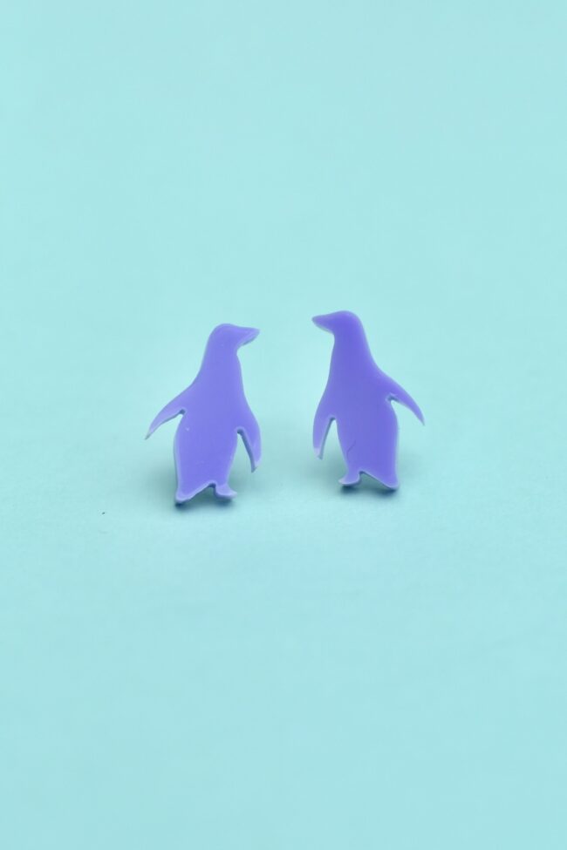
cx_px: 284
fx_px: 1228
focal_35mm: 52
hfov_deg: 26.0
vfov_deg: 38.2
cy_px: 425
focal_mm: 35
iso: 500
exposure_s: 1/3200
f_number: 4.5
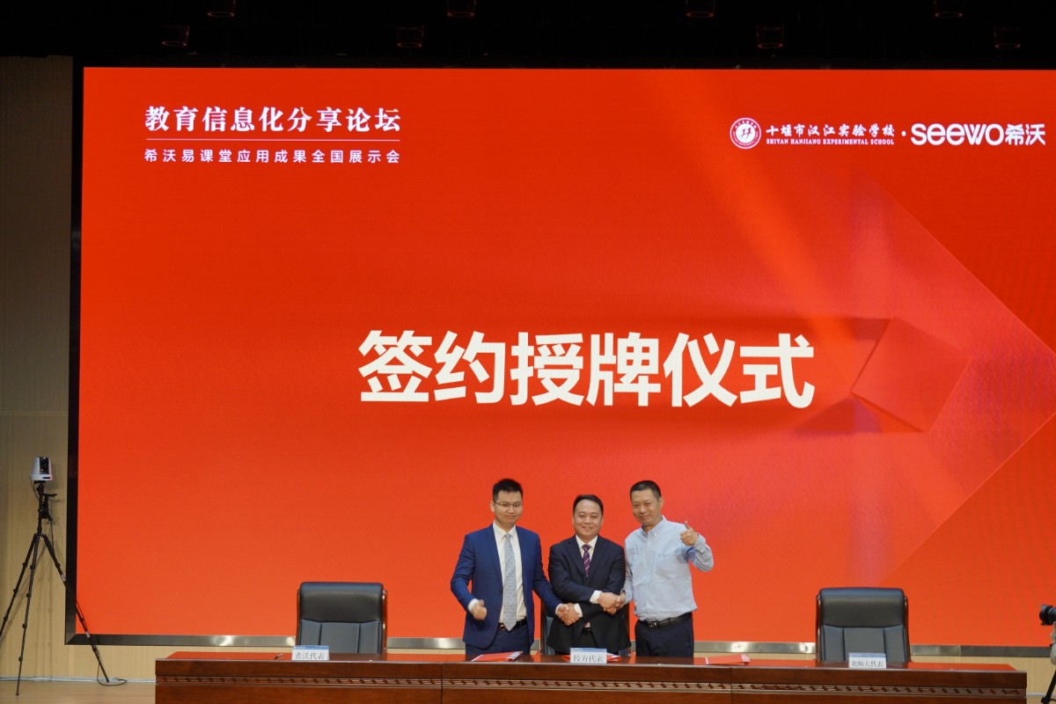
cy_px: 352
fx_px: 2053
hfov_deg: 28.8
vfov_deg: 19.5
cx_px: 528
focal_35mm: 70
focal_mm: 47
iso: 200
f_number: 4
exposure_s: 1/60
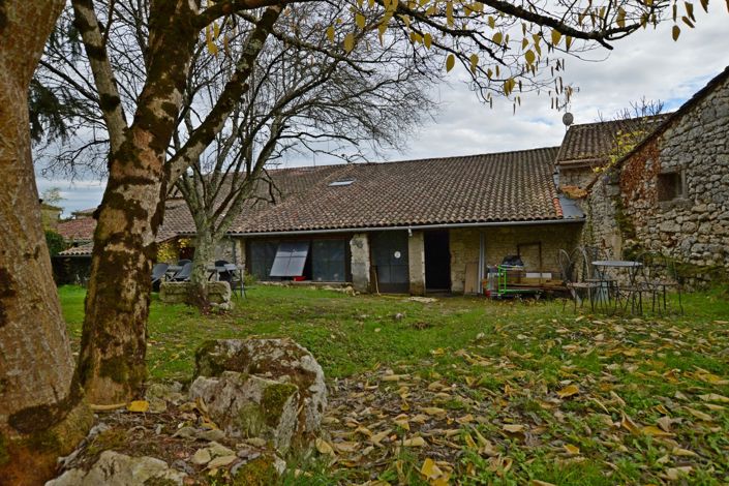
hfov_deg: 81.2
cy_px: 243
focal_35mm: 21
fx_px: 425
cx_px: 364
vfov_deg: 59.5
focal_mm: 14
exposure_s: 1/160
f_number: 6.3
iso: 100
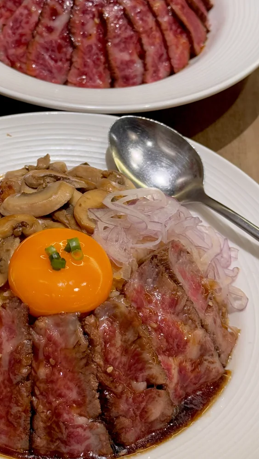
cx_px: 68
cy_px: 197
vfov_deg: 28.2
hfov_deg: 16.0
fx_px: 915
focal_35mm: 75
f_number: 1.78
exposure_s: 1/50
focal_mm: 6.76
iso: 50
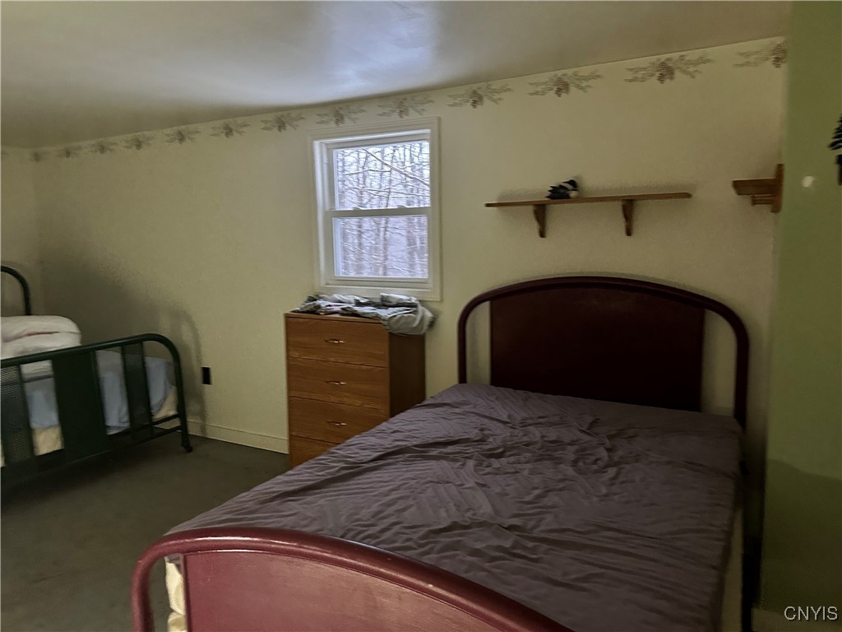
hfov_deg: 71.6
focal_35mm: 24
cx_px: 421
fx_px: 584
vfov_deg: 56.8
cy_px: 316
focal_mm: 6.86
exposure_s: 1/33
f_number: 1.78
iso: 1000
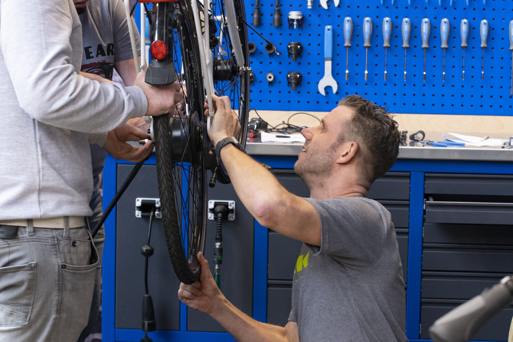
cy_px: 171
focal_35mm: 105
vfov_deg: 13.0
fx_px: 1496
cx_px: 256
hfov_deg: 19.5
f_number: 7.1
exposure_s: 1/80
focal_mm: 70
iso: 1600
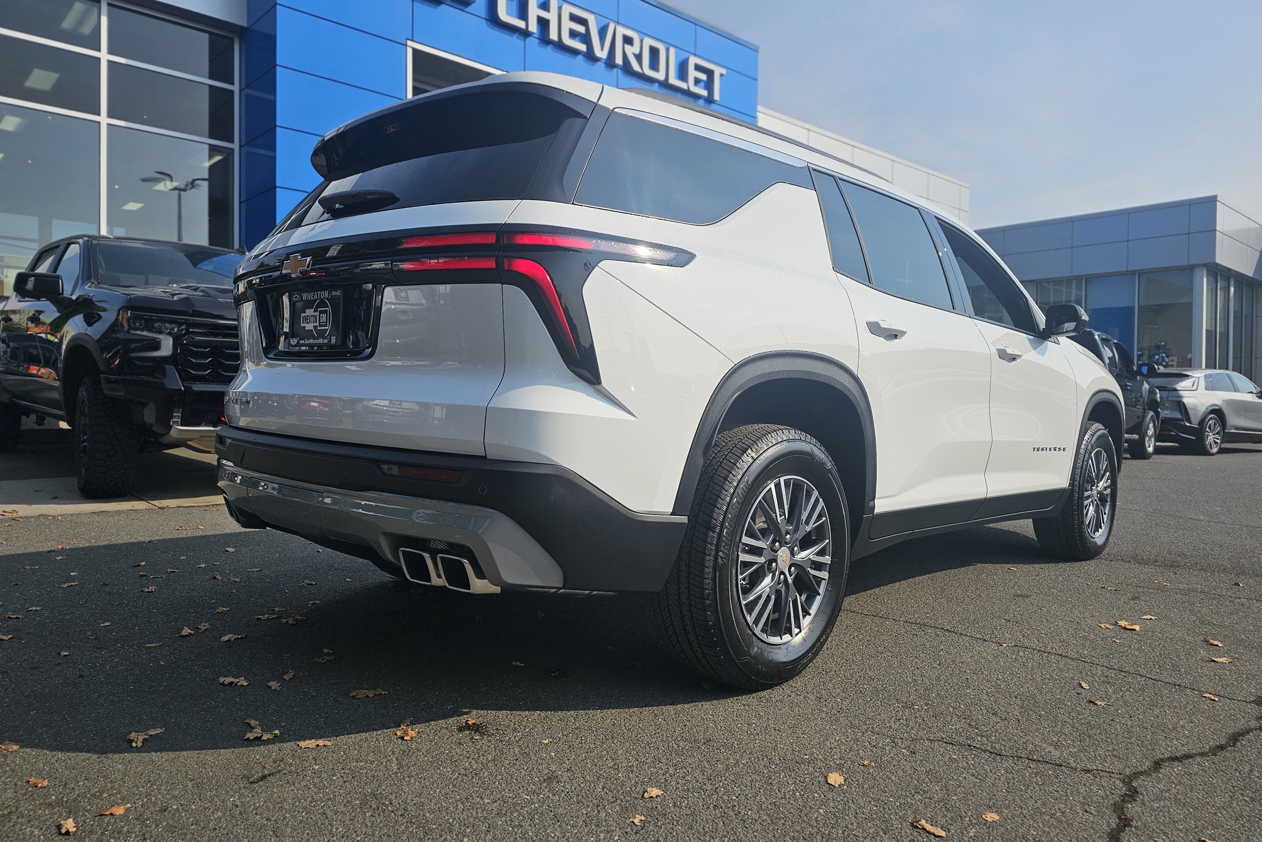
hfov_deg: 73.7
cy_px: 412
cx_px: 631
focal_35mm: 24
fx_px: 841
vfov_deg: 53.1
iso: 10
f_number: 1.7
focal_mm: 6.3
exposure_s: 1/1332
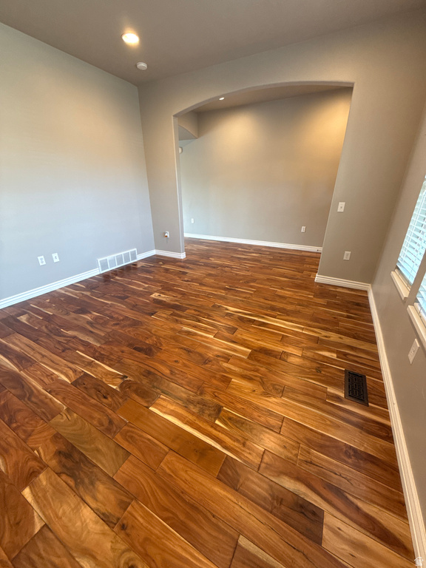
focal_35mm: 14
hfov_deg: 85.7
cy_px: 284
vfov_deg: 102.1
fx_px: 230
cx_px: 213
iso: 320
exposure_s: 1/60
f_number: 2.2
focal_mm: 2.22
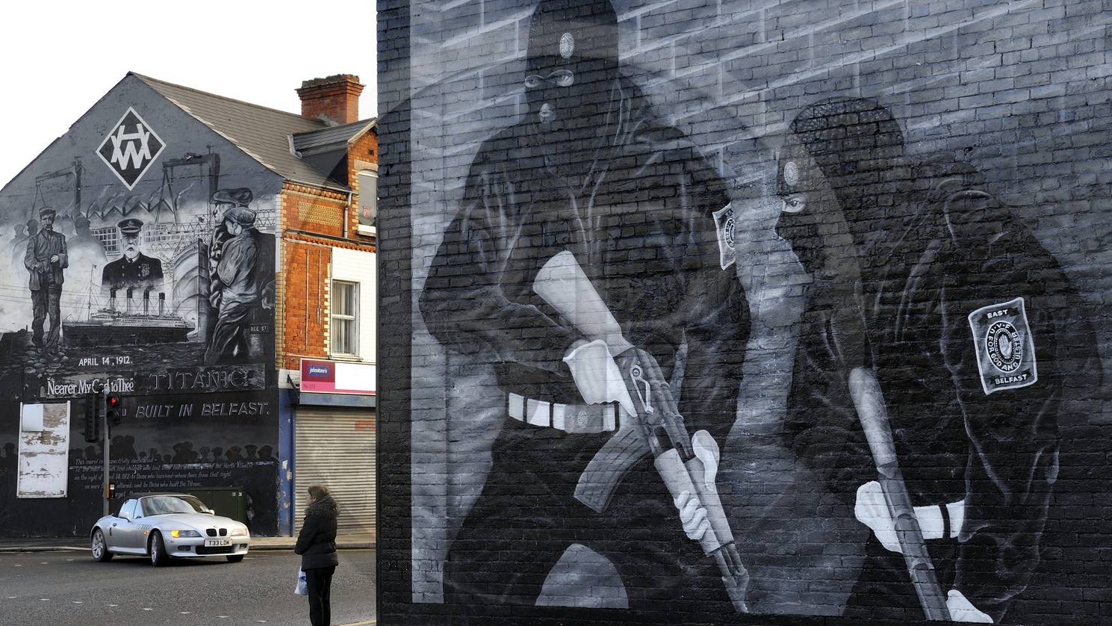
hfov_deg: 38.5
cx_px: 556
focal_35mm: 54
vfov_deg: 22.2
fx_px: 1592
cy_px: 332
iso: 800
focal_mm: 48
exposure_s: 1/160
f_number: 9
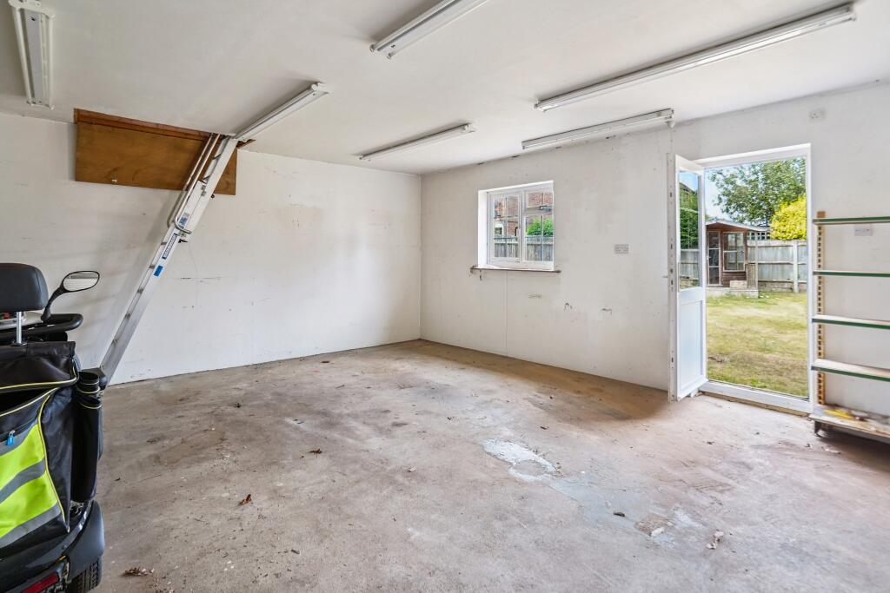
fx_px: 396
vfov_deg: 73.8
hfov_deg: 96.7
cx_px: 445
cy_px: 296
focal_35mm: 16
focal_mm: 16
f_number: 5.6
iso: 320
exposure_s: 1/20
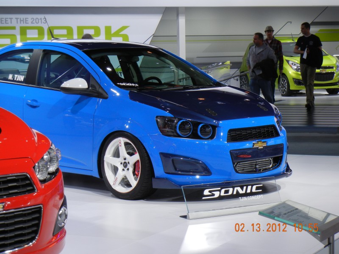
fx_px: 999
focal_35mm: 102
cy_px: 127
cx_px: 170
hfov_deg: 19.3
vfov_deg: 14.5
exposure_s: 1/60
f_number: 4.5
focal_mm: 18.3
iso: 223
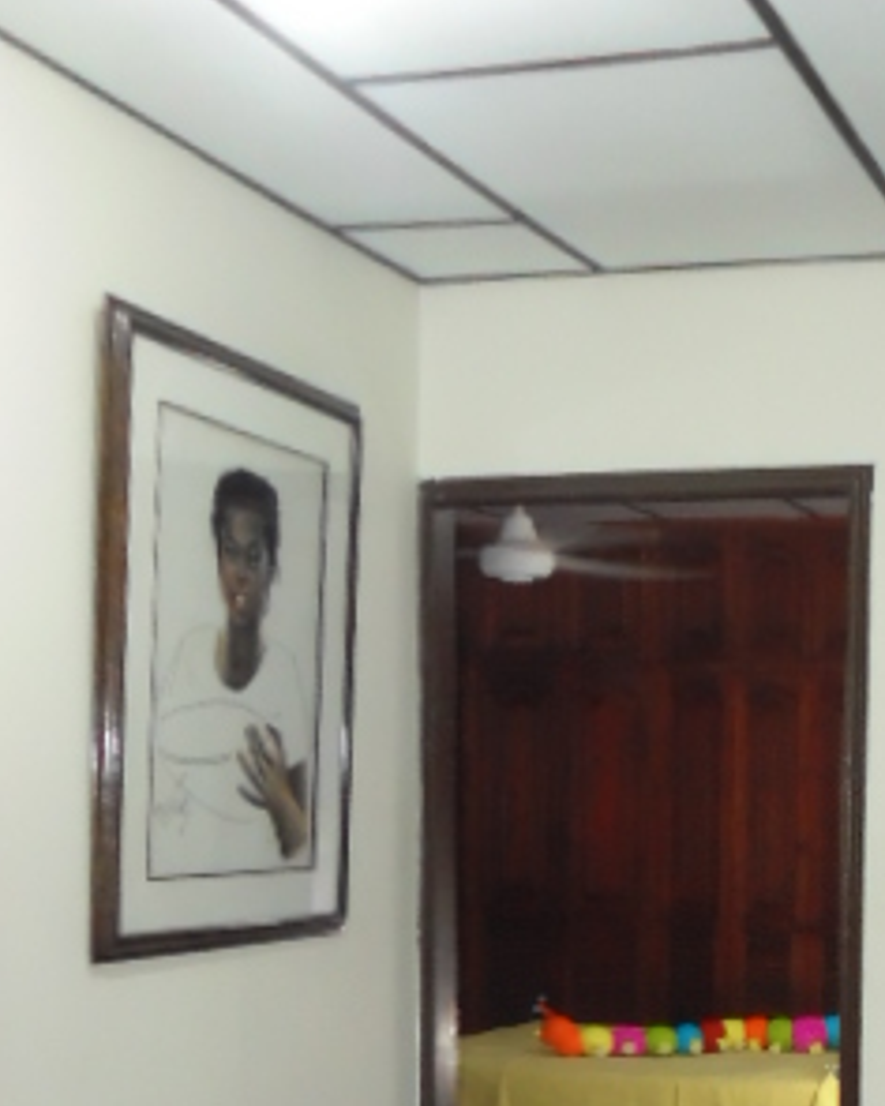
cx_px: 881
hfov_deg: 26.2
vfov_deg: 32.6
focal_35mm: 55
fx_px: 1801
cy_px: 971
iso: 400
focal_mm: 4.6
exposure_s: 1/30
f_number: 3.5
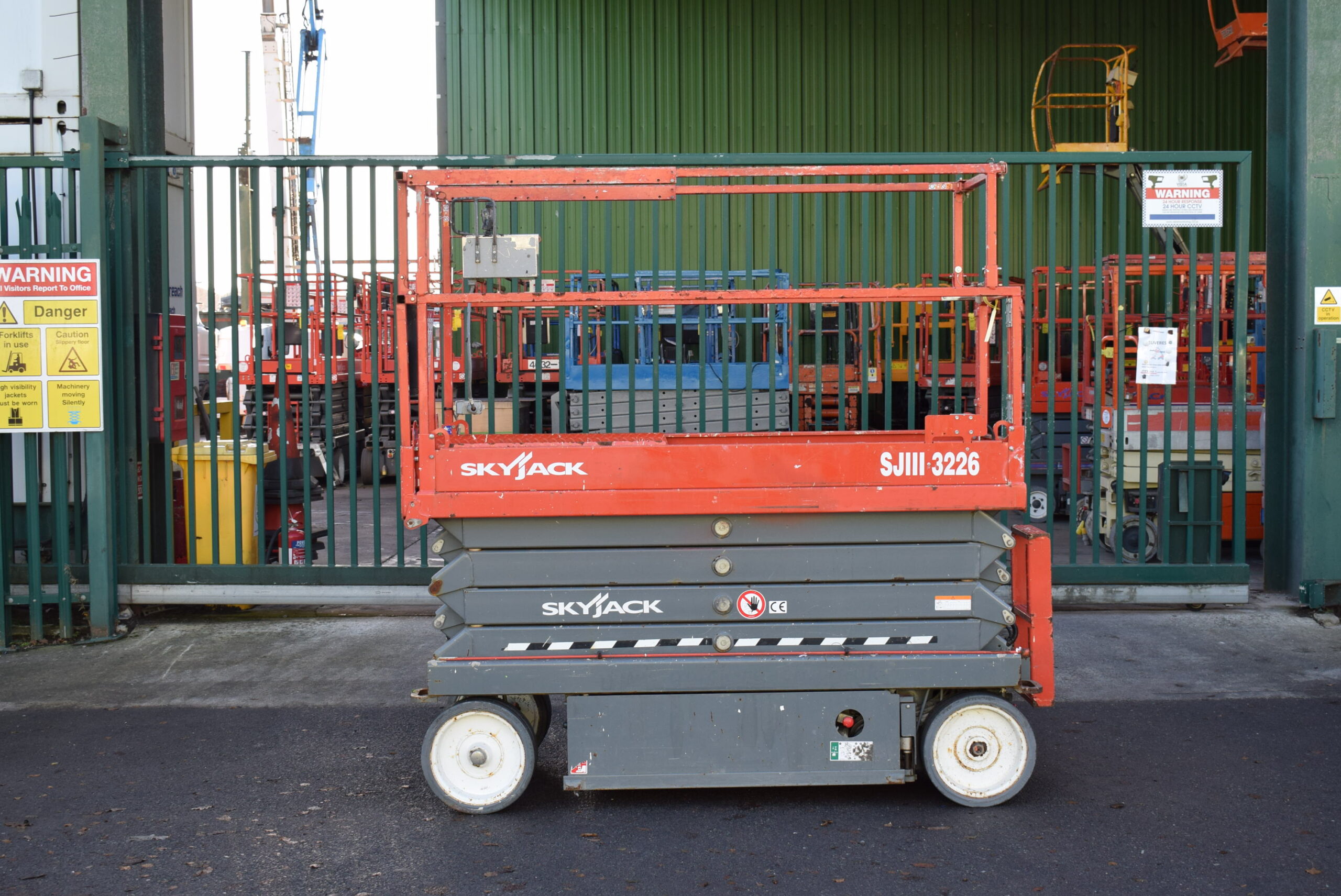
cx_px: 670
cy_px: 448
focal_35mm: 48
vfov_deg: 28.1
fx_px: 1789
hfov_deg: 41.1
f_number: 7.1
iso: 400
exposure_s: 1/200
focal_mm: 32
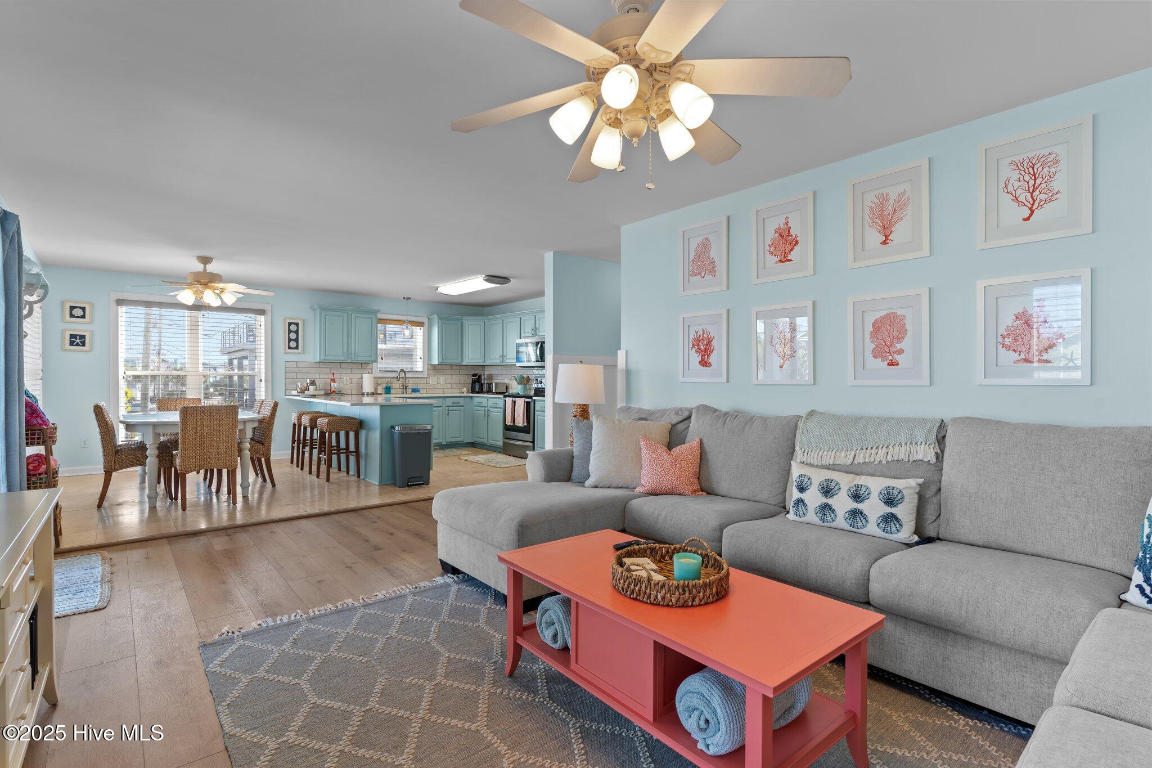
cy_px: 384
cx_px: 576
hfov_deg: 93.3
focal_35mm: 17
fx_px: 544
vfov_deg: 70.4
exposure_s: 1/2
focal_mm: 17
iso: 125
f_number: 8
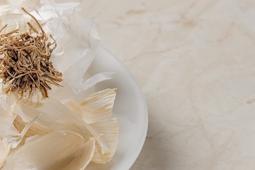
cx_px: -82
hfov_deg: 12.4
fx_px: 1133
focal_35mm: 160
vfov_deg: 8.6
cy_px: 103
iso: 100
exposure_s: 1/160
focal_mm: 60
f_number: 14
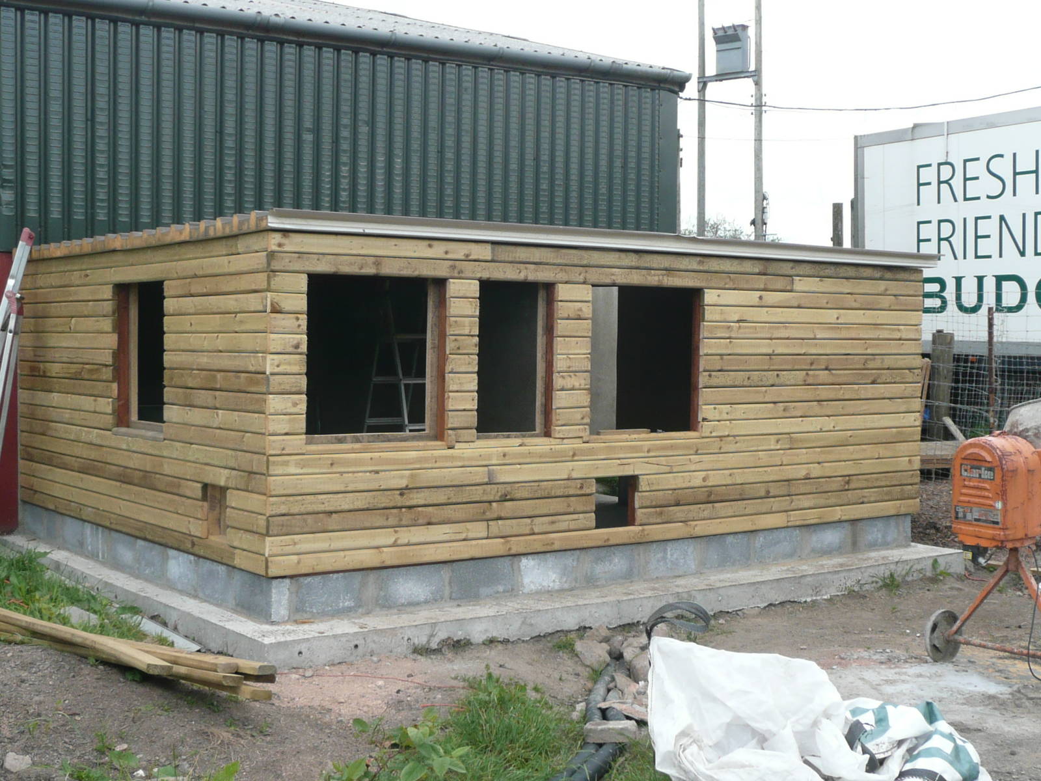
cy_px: 390
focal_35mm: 48
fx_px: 1443
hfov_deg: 39.7
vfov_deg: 30.3
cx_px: 520
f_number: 3.5
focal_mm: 5.2
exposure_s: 1/250
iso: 100
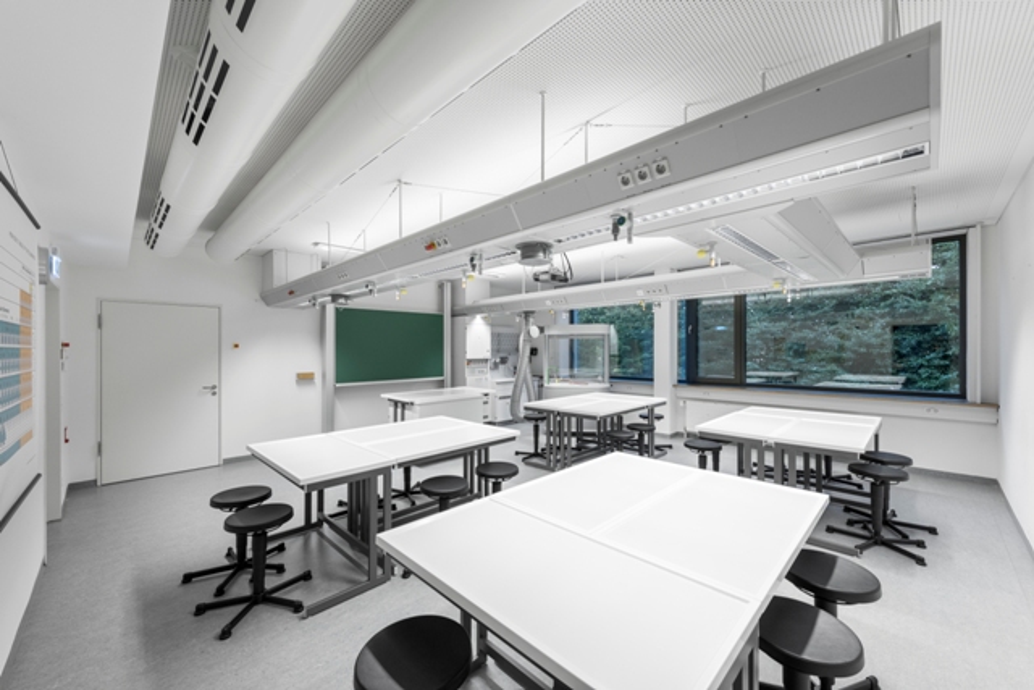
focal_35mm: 14
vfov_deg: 81.2
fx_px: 402
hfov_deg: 104.2
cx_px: 517
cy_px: 345
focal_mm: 14
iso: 320
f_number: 8
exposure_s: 1/15
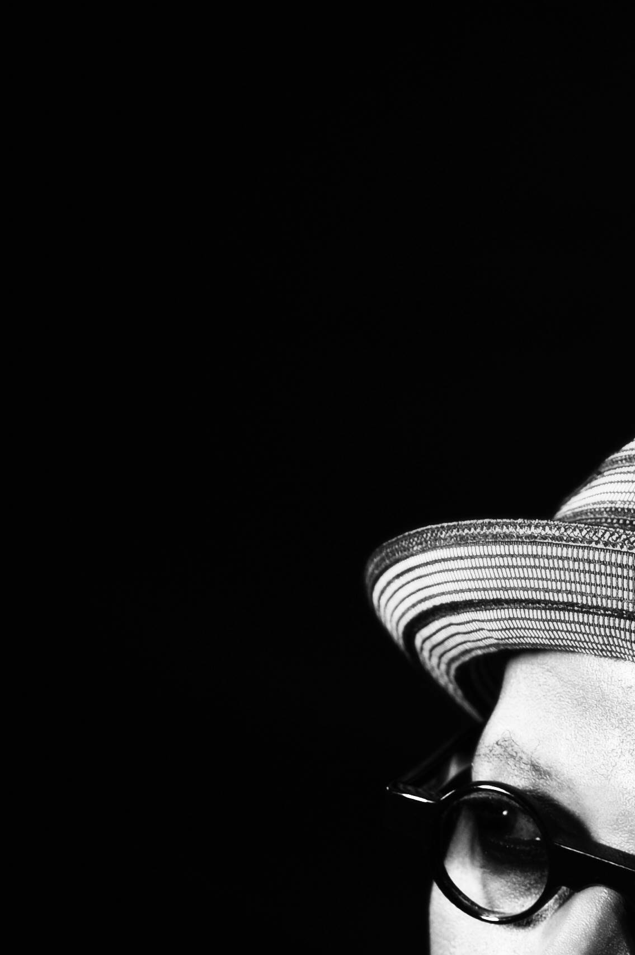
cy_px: 1104
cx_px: 707
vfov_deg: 7.8
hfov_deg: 5.2
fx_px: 6941
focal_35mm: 262
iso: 160
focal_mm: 105
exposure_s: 1/160
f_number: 5.6
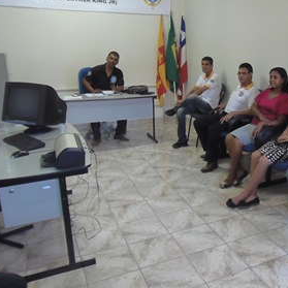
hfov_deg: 46.6
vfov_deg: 48.4
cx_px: 219
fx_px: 320
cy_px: 130
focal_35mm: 34
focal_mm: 4.3
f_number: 2.9
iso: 200
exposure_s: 1/30
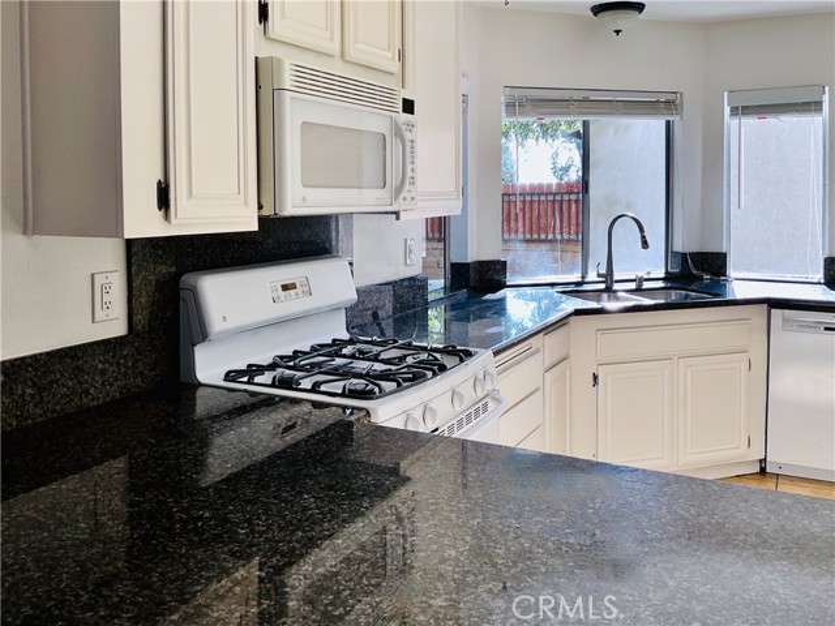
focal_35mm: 29
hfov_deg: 61.7
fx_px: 700
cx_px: 418
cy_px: 313
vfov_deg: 48.2
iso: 25
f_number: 1.8
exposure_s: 1/122
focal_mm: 3
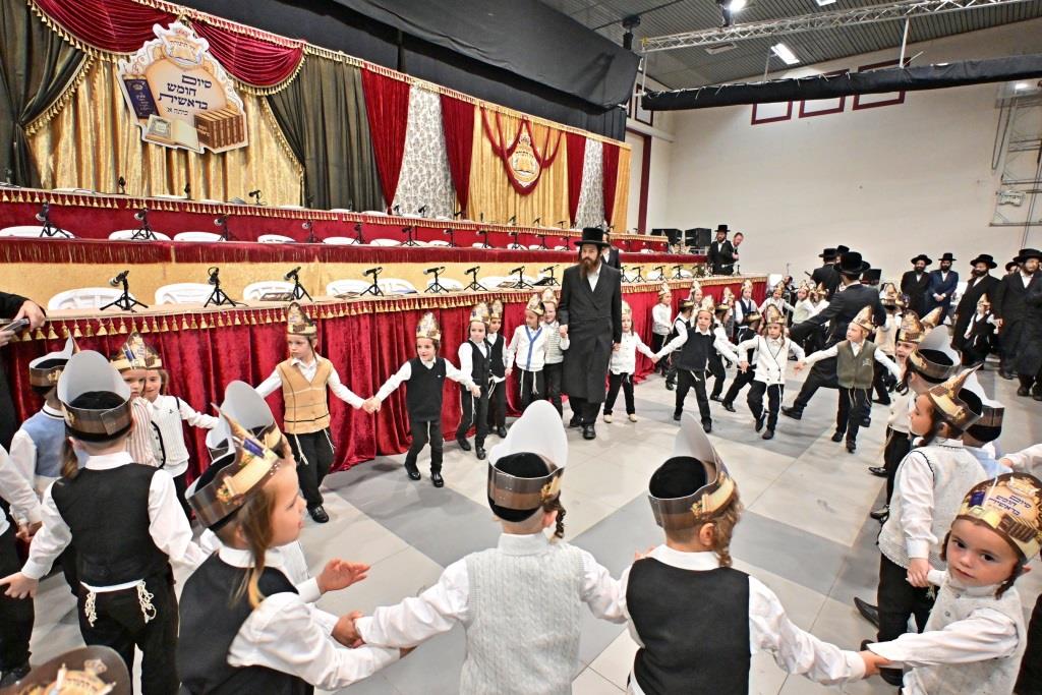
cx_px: 521
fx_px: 521
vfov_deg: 67.4
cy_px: 348
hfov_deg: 90.0
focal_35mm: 18
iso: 2000
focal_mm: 12
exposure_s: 1/320
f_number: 3.5
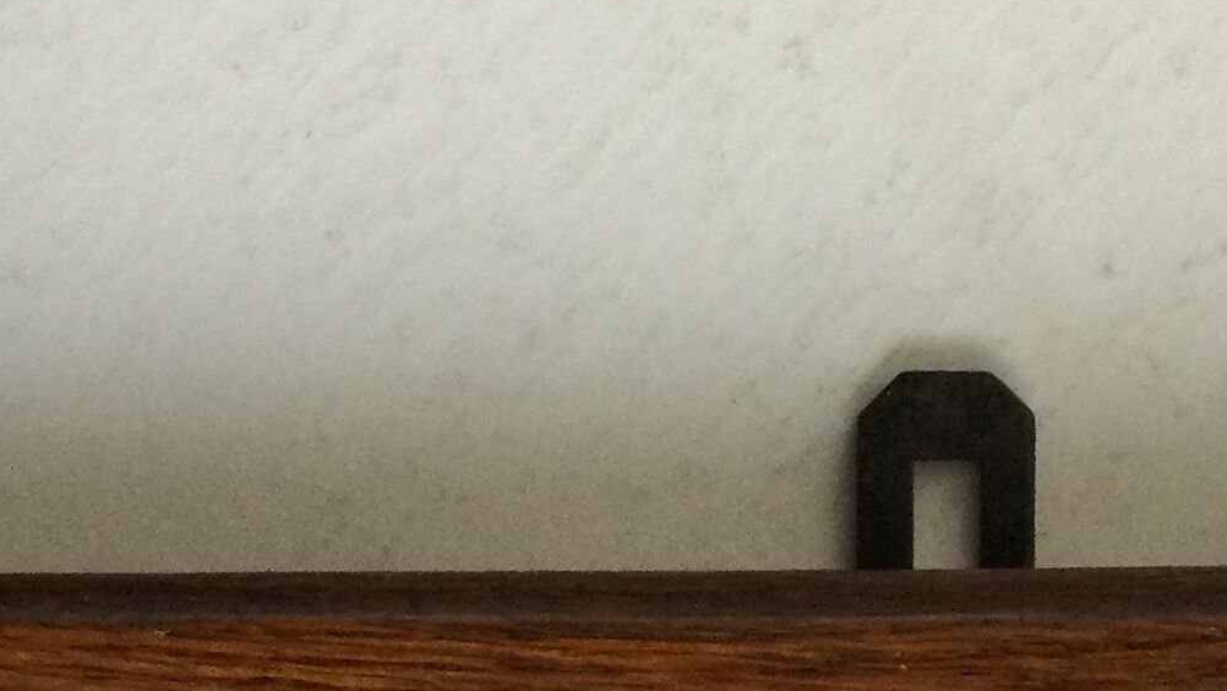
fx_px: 3579
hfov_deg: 19.4
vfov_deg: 10.7
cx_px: 364
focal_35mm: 110
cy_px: 974
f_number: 2.4
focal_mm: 3.3
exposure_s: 1/33
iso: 40
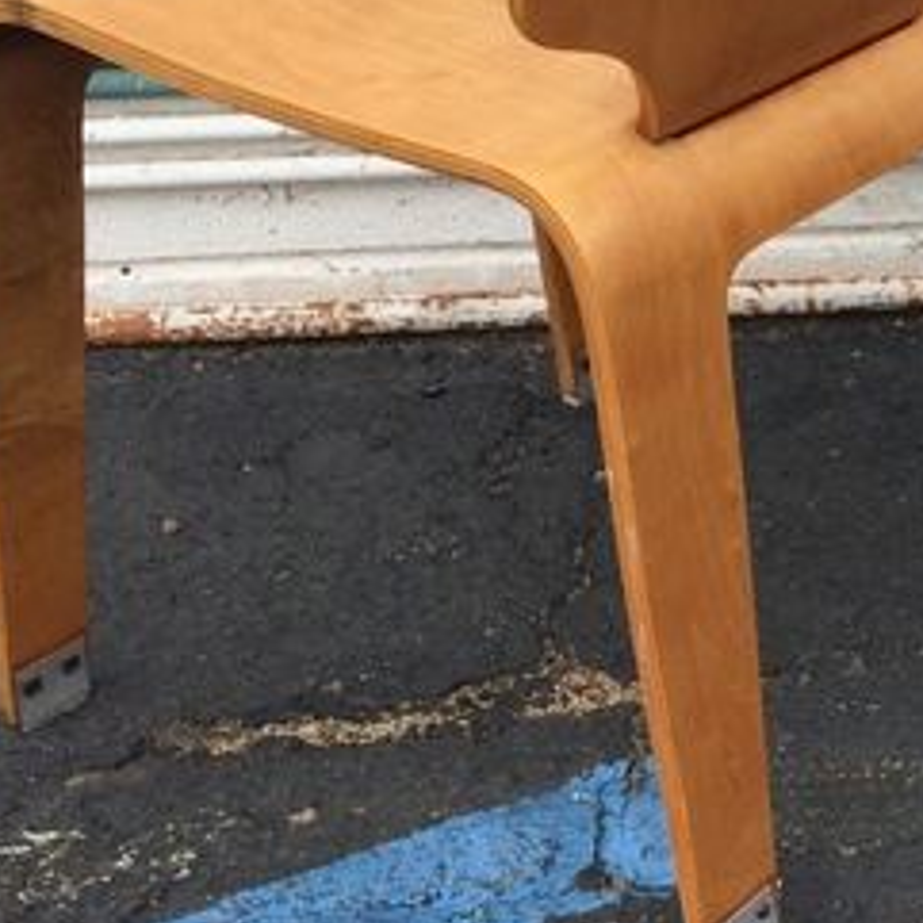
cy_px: 140
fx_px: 2987
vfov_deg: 17.4
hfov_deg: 16.3
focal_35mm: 99
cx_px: 1317
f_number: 2.2
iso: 40
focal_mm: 4.12
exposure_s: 1/1414
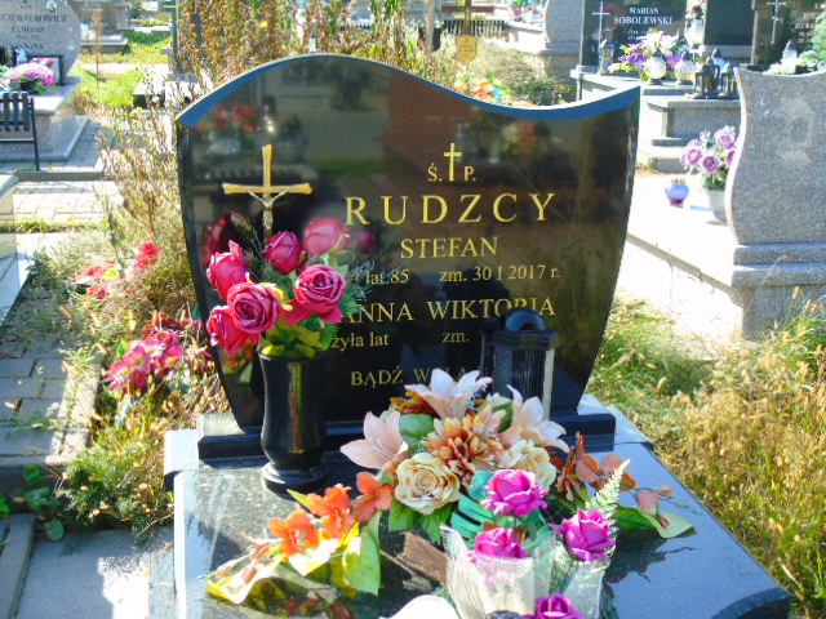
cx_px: 413
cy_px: 310
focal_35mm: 46
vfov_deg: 31.5
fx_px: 1098
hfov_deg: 41.2
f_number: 4.1
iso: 80
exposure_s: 1/125
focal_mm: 8.2
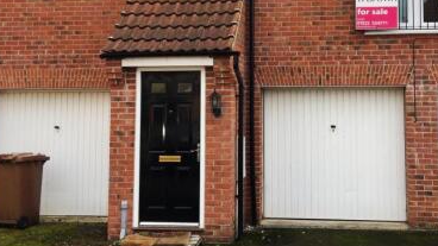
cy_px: 58
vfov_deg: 23.7
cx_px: 277
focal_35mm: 50
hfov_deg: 41.0
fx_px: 581
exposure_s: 1/557
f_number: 2.2
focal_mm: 4.15
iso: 25
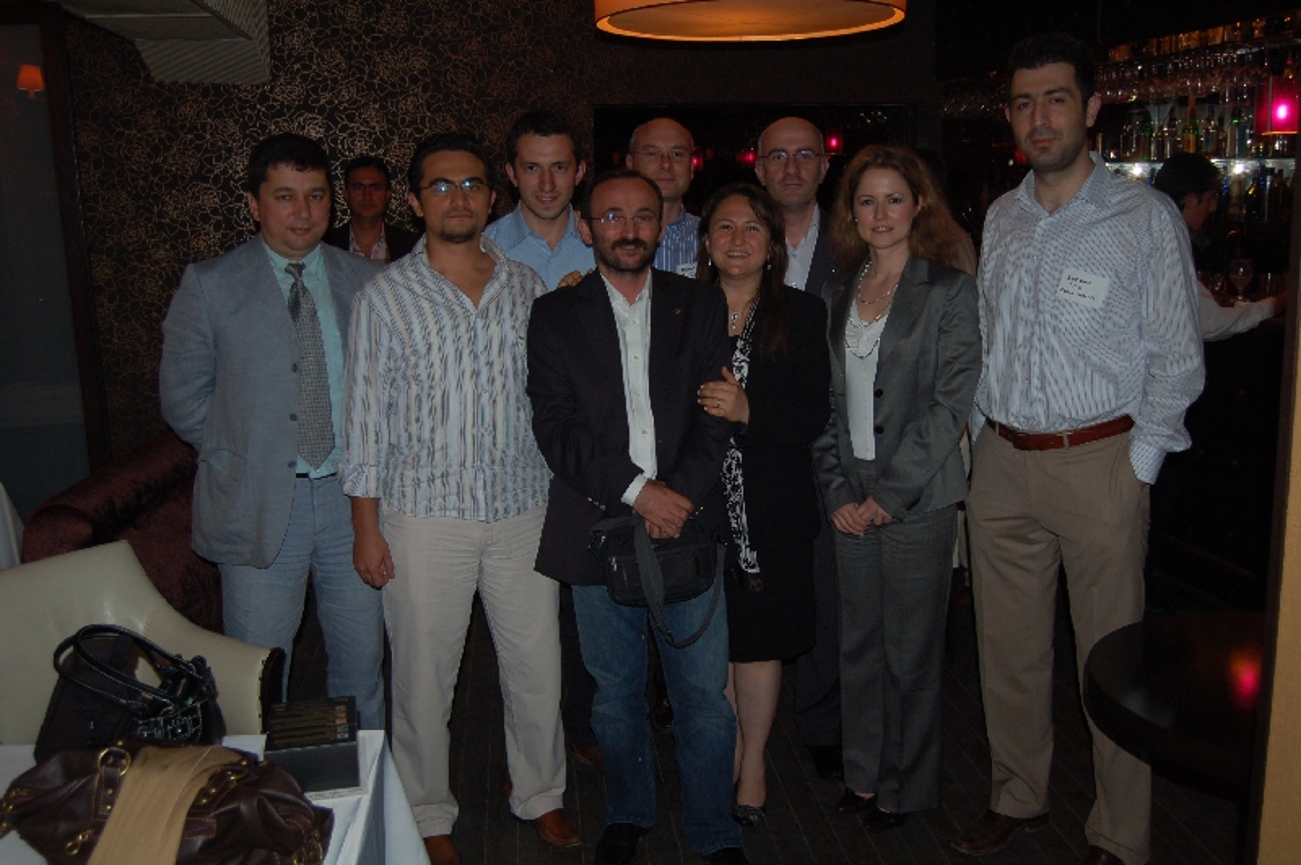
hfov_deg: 55.1
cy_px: 432
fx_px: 1246
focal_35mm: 34
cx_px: 650
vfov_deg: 38.3
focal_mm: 23
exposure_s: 1/60
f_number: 3.8
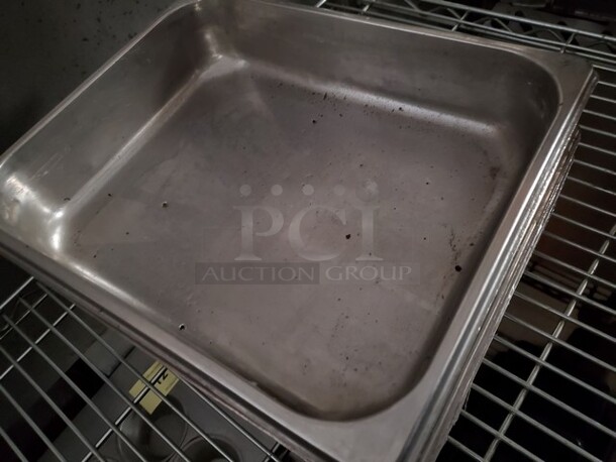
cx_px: 308
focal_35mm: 26
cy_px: 231
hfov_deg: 67.3
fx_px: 463
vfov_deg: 53.1
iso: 640
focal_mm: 4.3
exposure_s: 1/10
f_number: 1.5
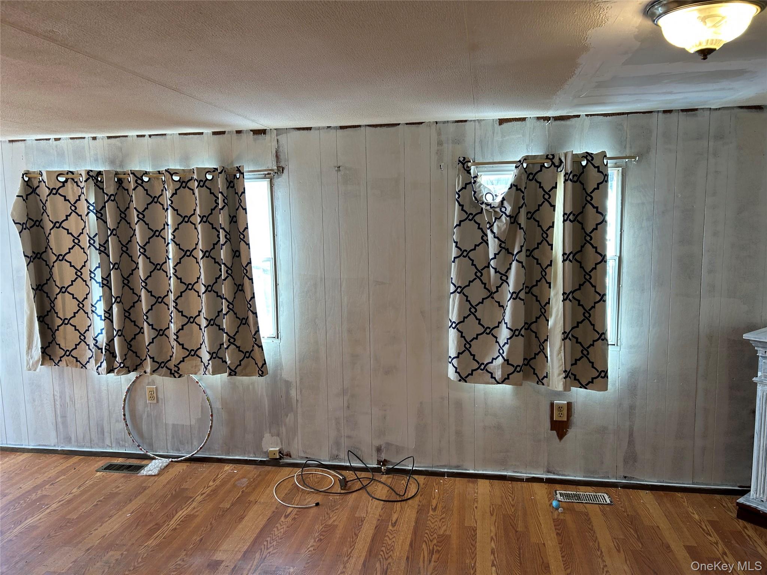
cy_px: 288
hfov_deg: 67.3
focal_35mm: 26
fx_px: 576
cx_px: 384
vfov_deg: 53.1
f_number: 1.5
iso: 50
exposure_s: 1/120
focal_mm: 5.7
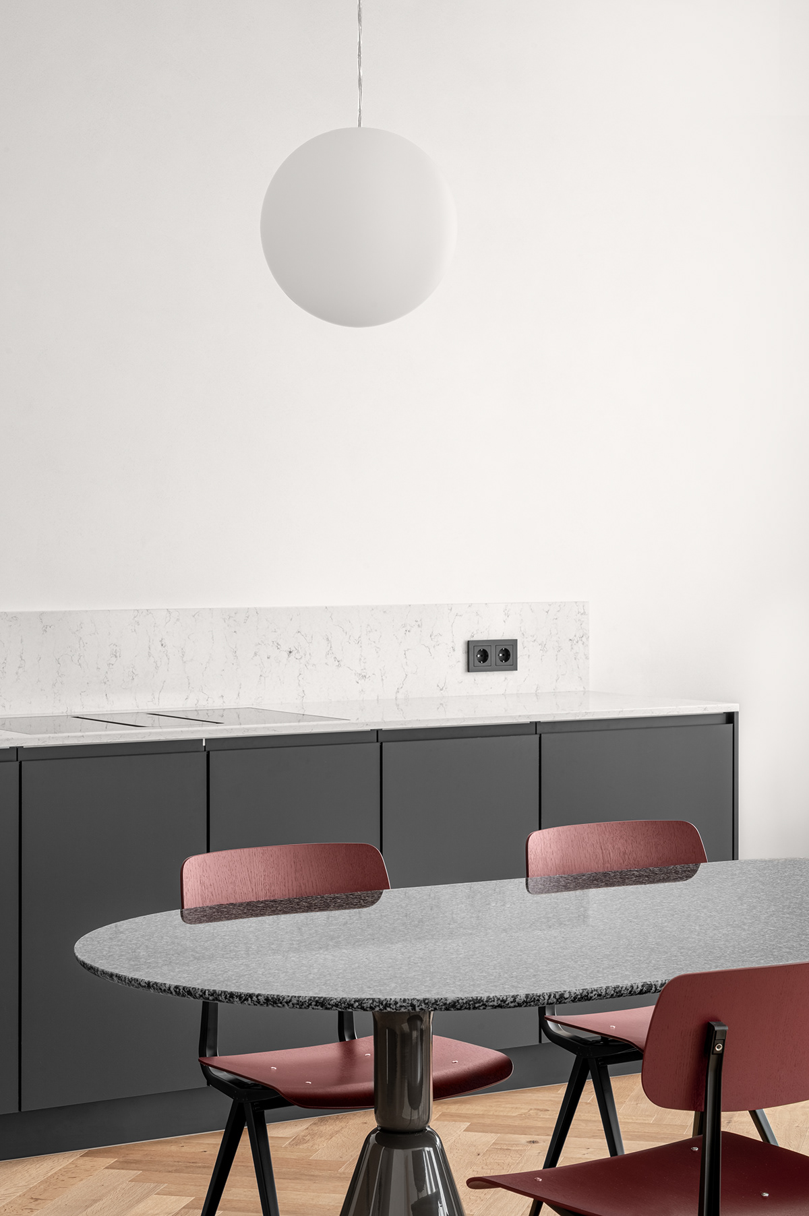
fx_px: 2363
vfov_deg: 28.9
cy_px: 608
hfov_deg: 19.4
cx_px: 404
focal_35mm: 70
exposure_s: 1/3
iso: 160
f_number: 14
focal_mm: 70
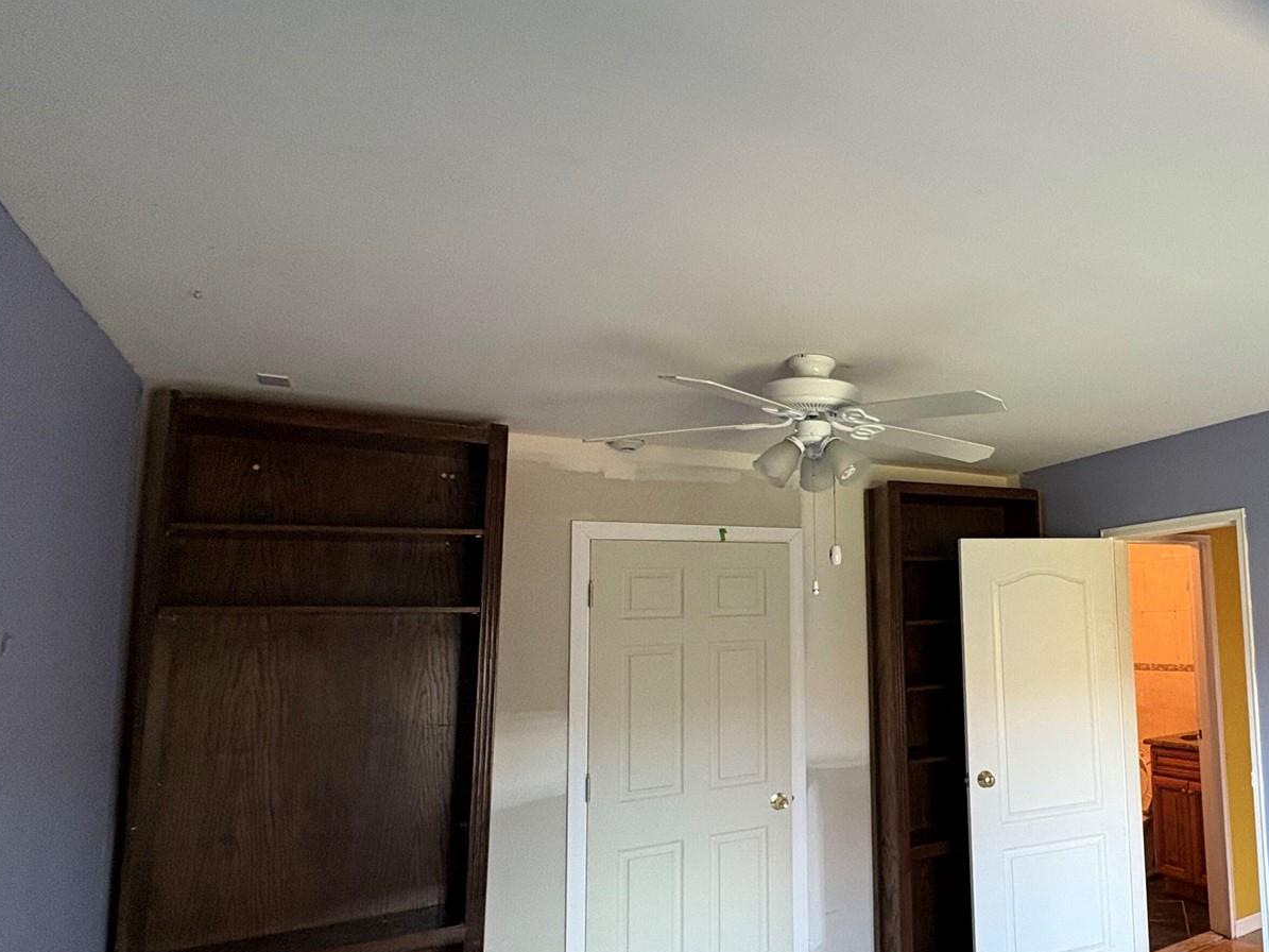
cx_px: 1006
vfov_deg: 56.7
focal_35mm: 24
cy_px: 526
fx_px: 880
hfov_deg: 65.5
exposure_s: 1/60
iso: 400
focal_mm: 2.22
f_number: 2.2
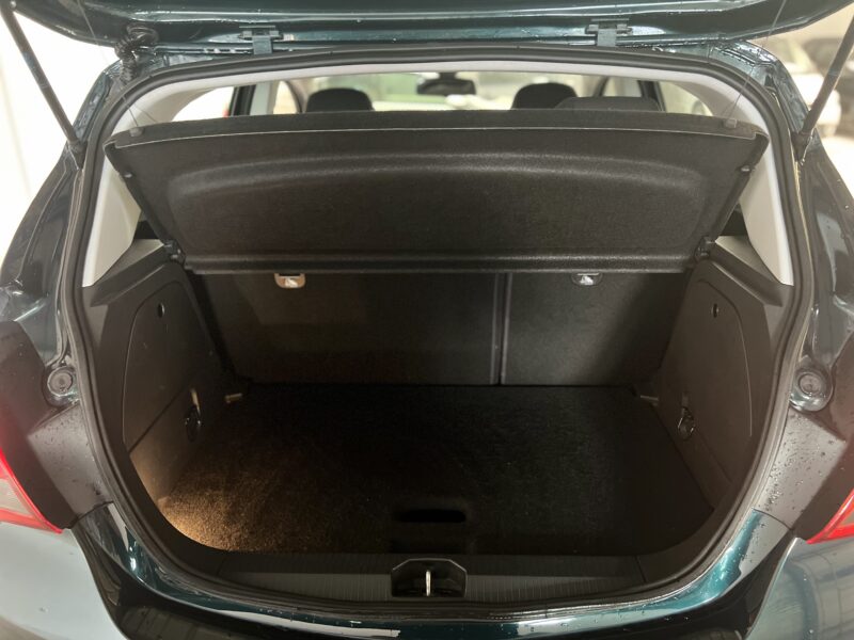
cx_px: 427
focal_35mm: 26
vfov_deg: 53.1
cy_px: 320
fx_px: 641
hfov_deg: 67.3
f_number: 1.5
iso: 500
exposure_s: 1/25
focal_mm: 5.7
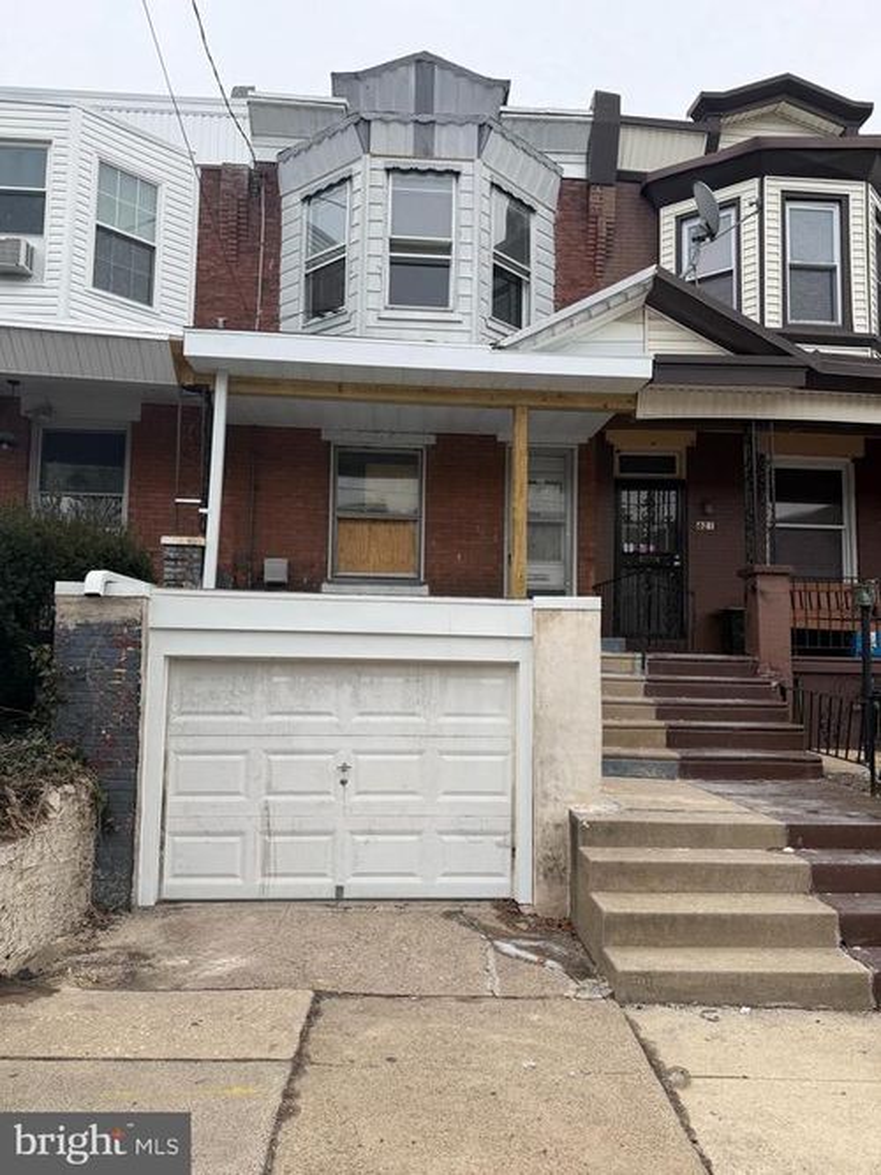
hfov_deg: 56.8
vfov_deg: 71.6
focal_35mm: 24
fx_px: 815
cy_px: 588
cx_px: 440
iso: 80
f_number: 1.78
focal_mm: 6.76
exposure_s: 1/1949
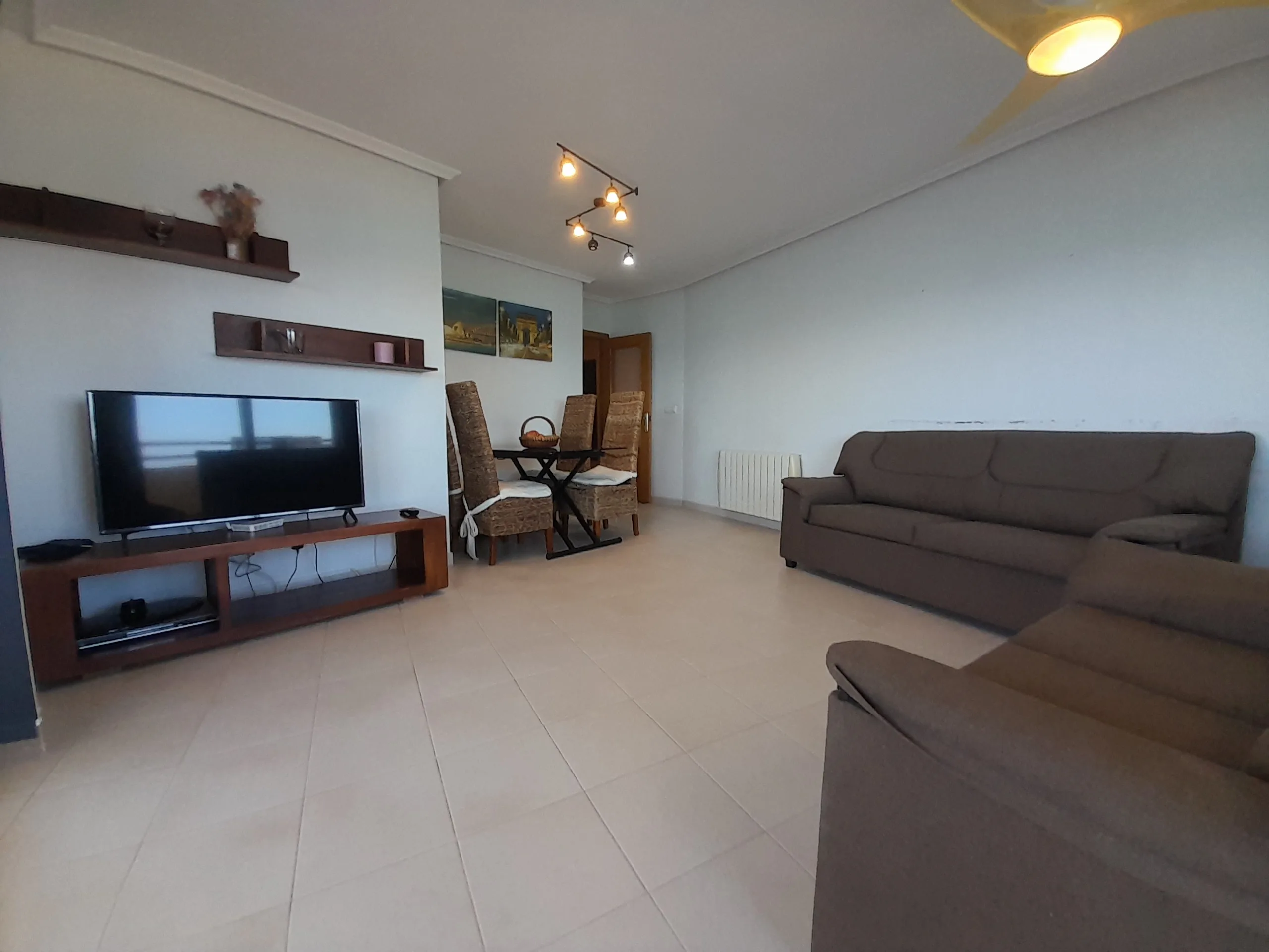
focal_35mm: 13
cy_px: 476
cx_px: 634
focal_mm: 1.13
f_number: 2.2
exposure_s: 1/50
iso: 80
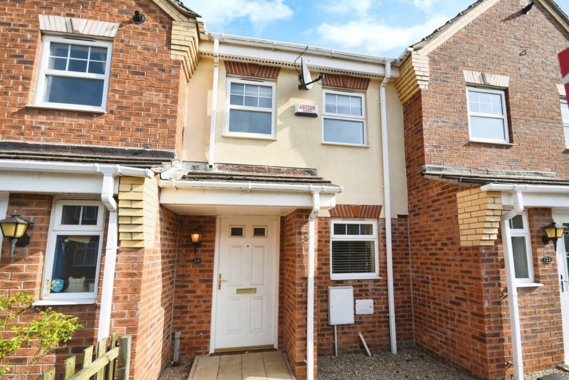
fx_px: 237
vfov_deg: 77.4
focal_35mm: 15
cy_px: 190
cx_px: 284
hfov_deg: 100.4
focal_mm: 10
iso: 400
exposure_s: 1/640
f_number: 8
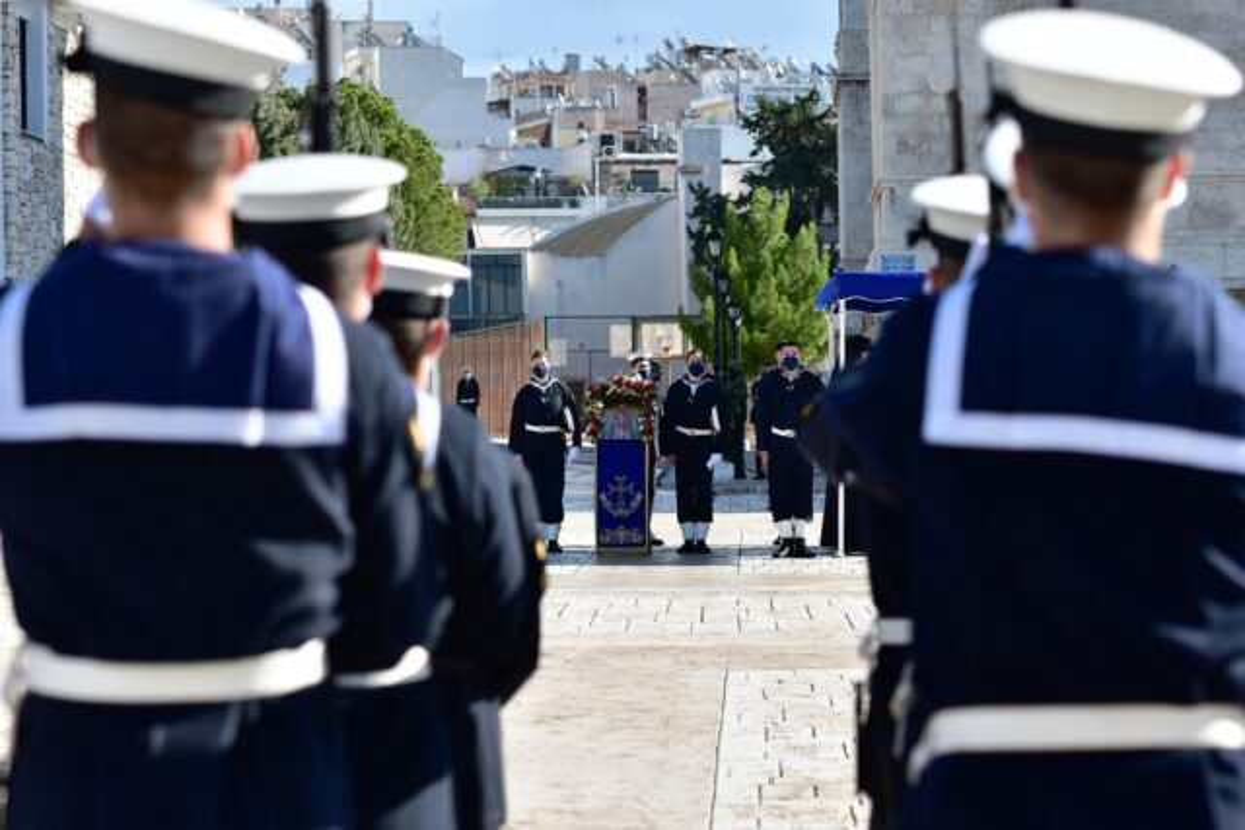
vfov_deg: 13.0
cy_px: 415
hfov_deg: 19.5
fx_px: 3632
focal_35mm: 105
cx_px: 622
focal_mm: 70
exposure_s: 1/640
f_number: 4.5
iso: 100
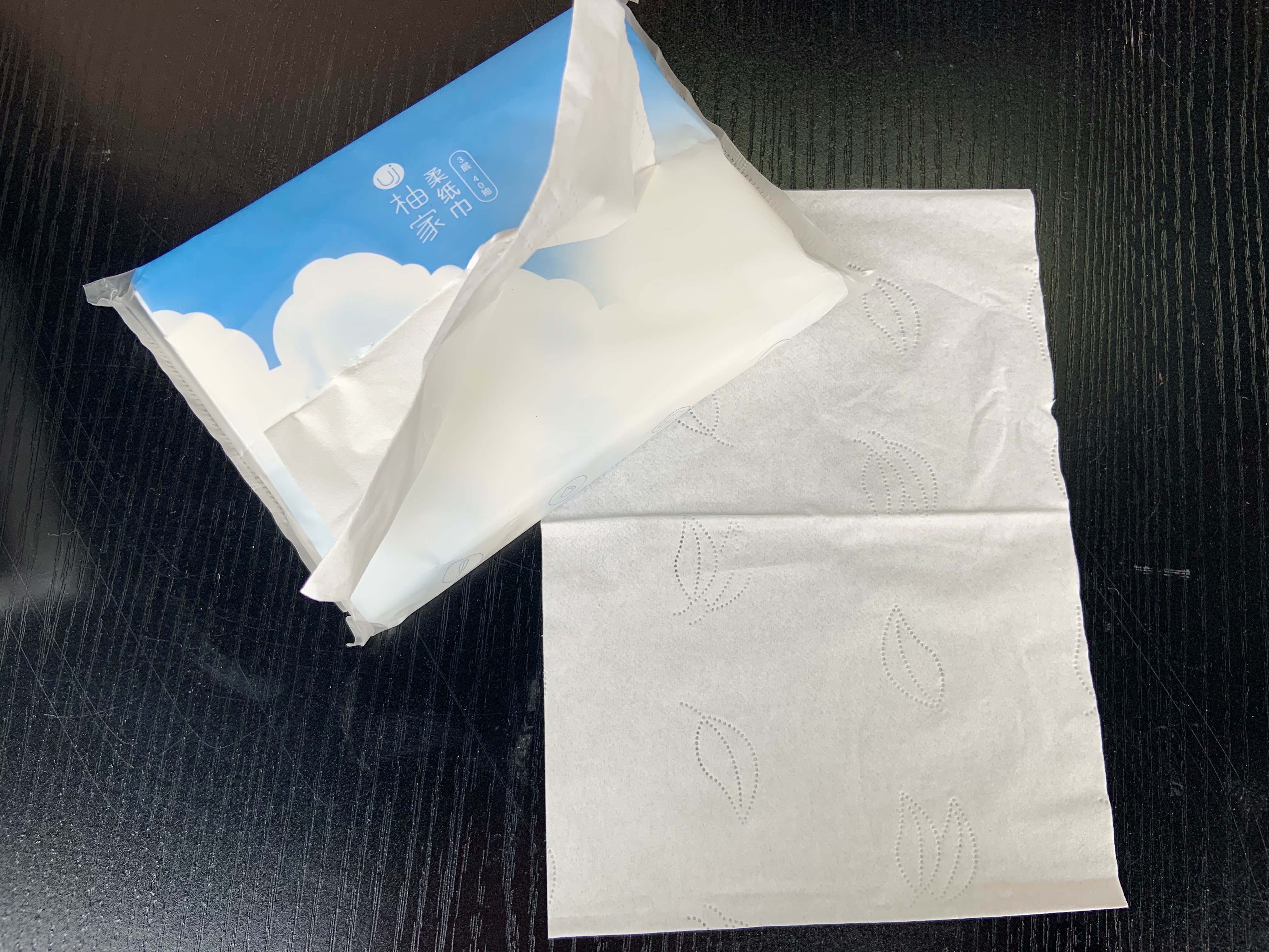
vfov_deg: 53.1
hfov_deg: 67.3
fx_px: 953
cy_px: 476
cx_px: 634
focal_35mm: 26
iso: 32
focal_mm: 4.25
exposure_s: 1/100
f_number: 1.8
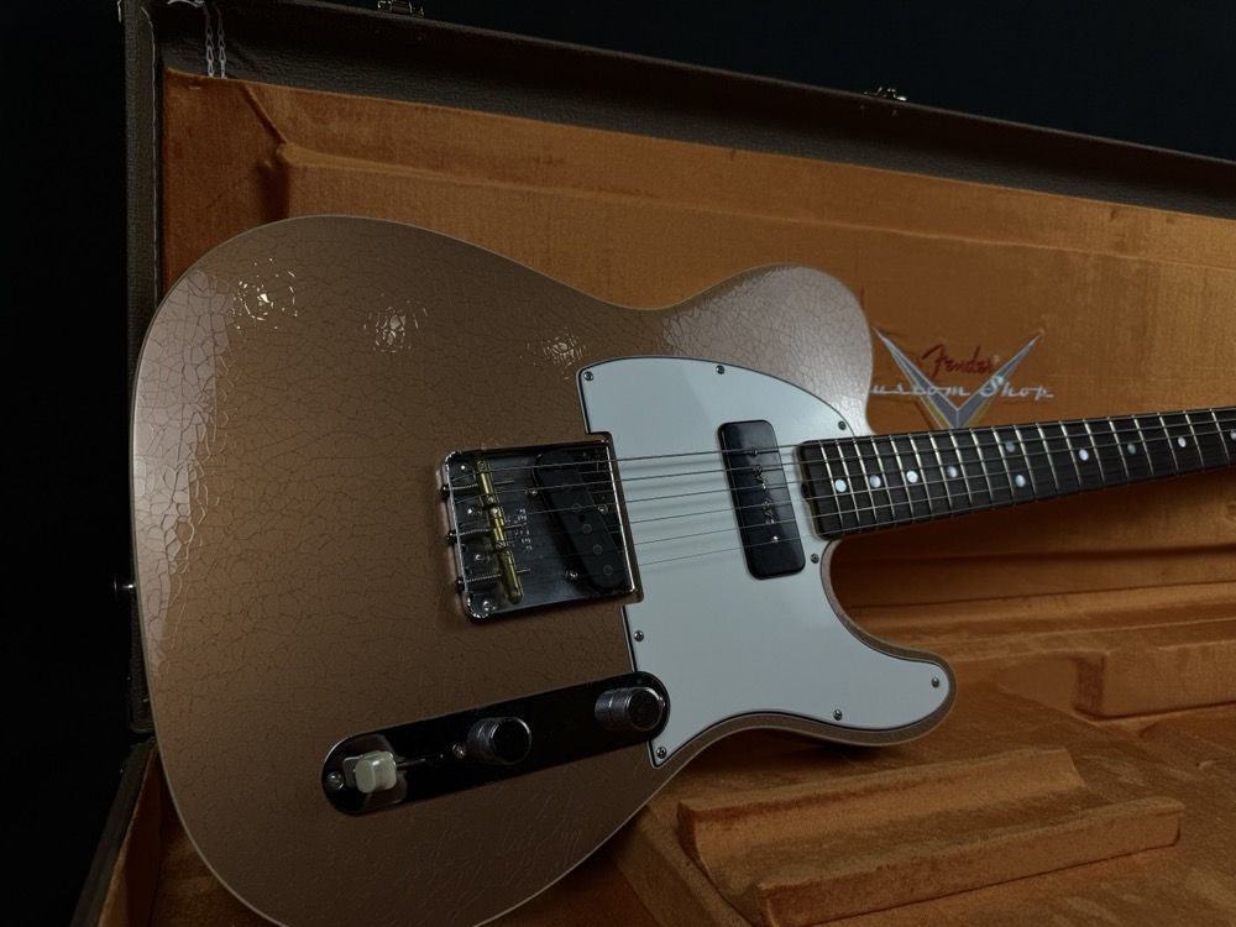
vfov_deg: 56.8
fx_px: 857
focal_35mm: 24
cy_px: 464
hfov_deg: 71.6
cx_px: 618
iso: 80
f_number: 1.78
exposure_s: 1/506
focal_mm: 6.76
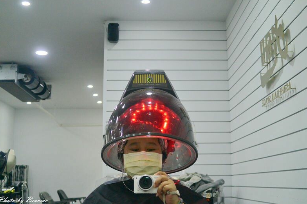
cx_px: 151
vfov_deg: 27.0
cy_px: 102
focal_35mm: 50
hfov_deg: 39.6
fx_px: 426
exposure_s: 1/250
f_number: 2
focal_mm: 18.5
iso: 400
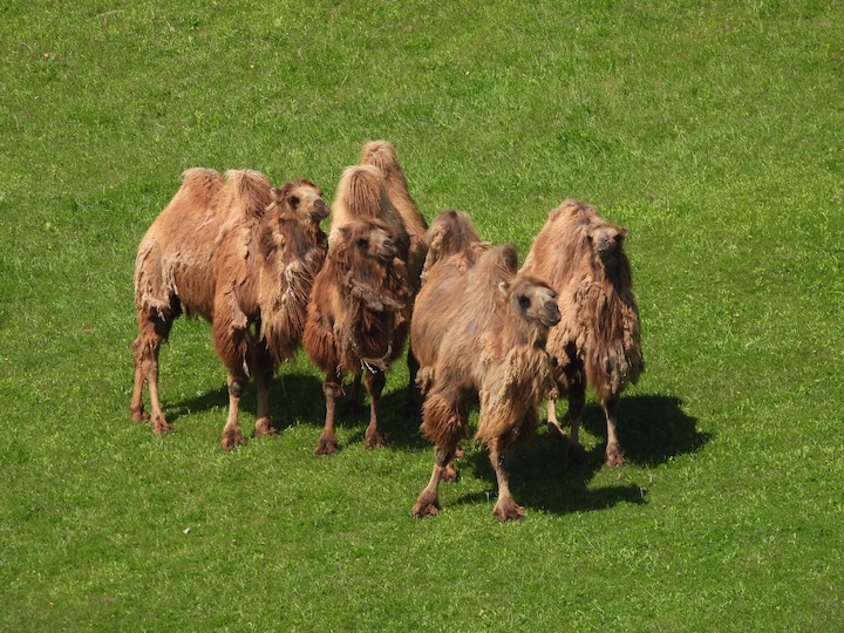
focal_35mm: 550
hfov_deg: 3.6
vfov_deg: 2.7
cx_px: 422
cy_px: 316
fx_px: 13410
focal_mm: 98.1
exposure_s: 1/500
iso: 100
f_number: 5
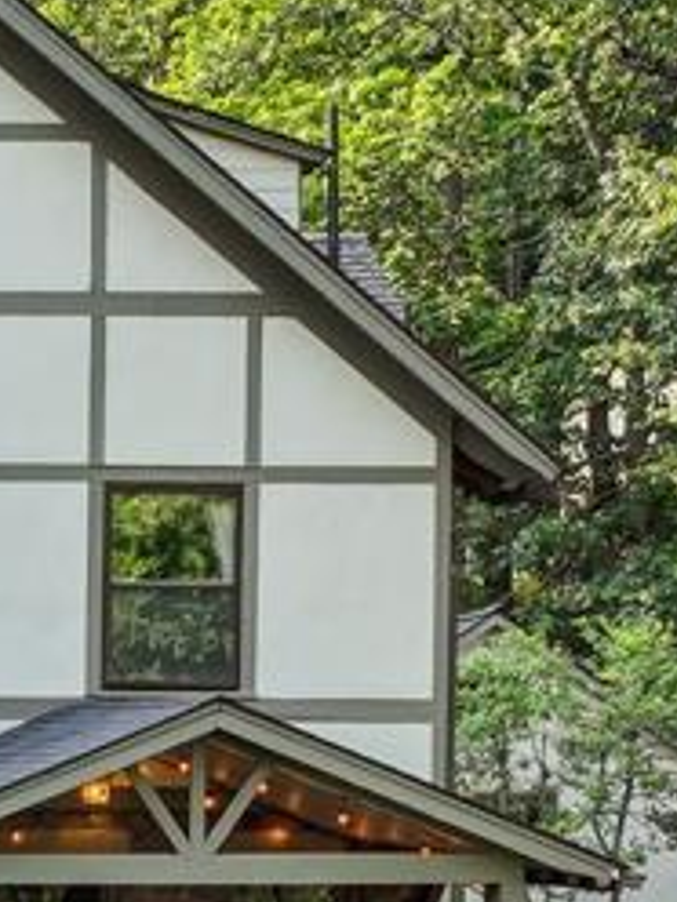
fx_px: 2582
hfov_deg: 14.5
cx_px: -98
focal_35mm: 99
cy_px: 846
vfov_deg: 19.4
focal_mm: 12.3
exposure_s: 1/800
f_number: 2.8
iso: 100
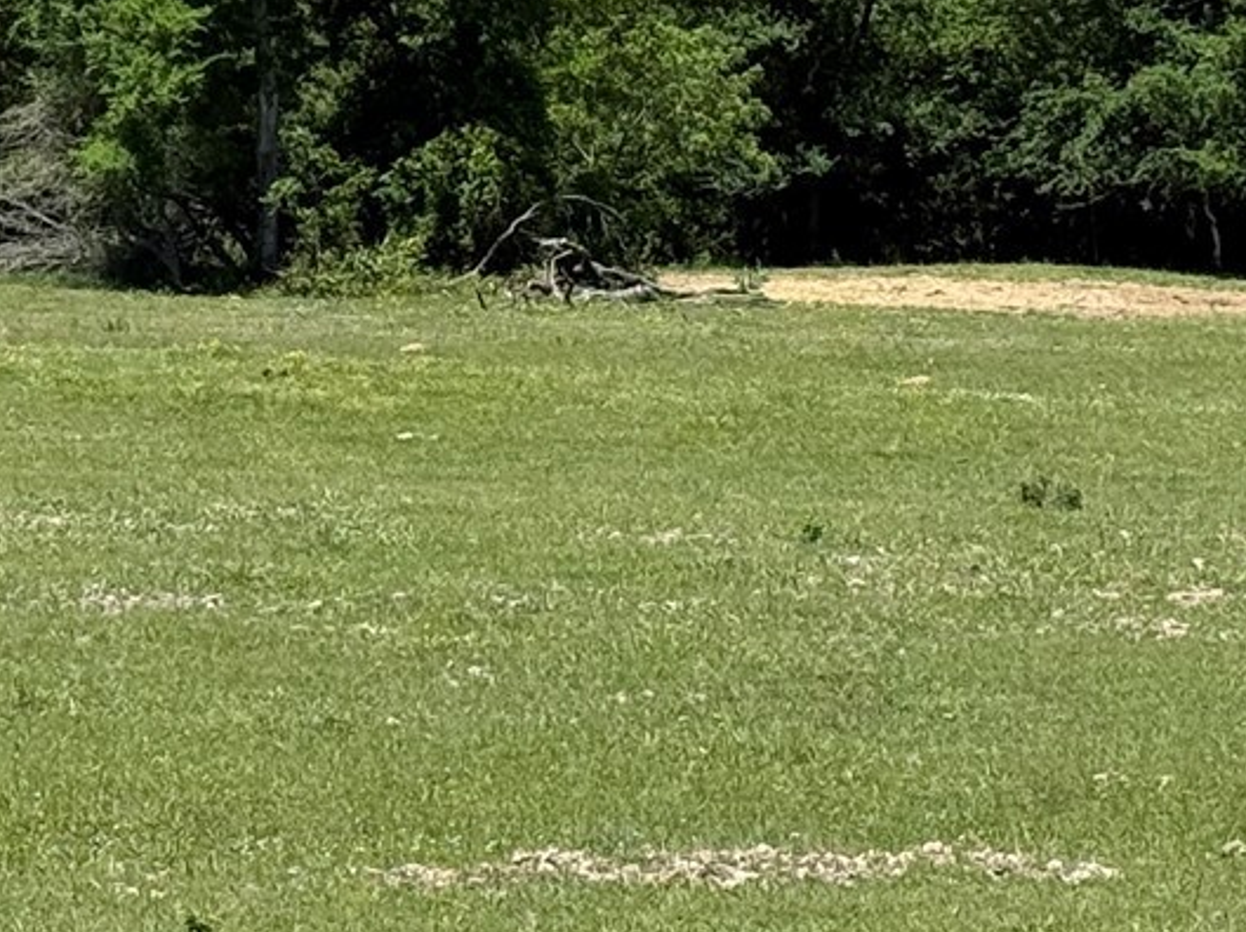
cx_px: 596
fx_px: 6691
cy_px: -75
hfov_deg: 10.6
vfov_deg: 7.9
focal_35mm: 186
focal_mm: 6.76
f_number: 1.78
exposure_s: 1/3891
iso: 64
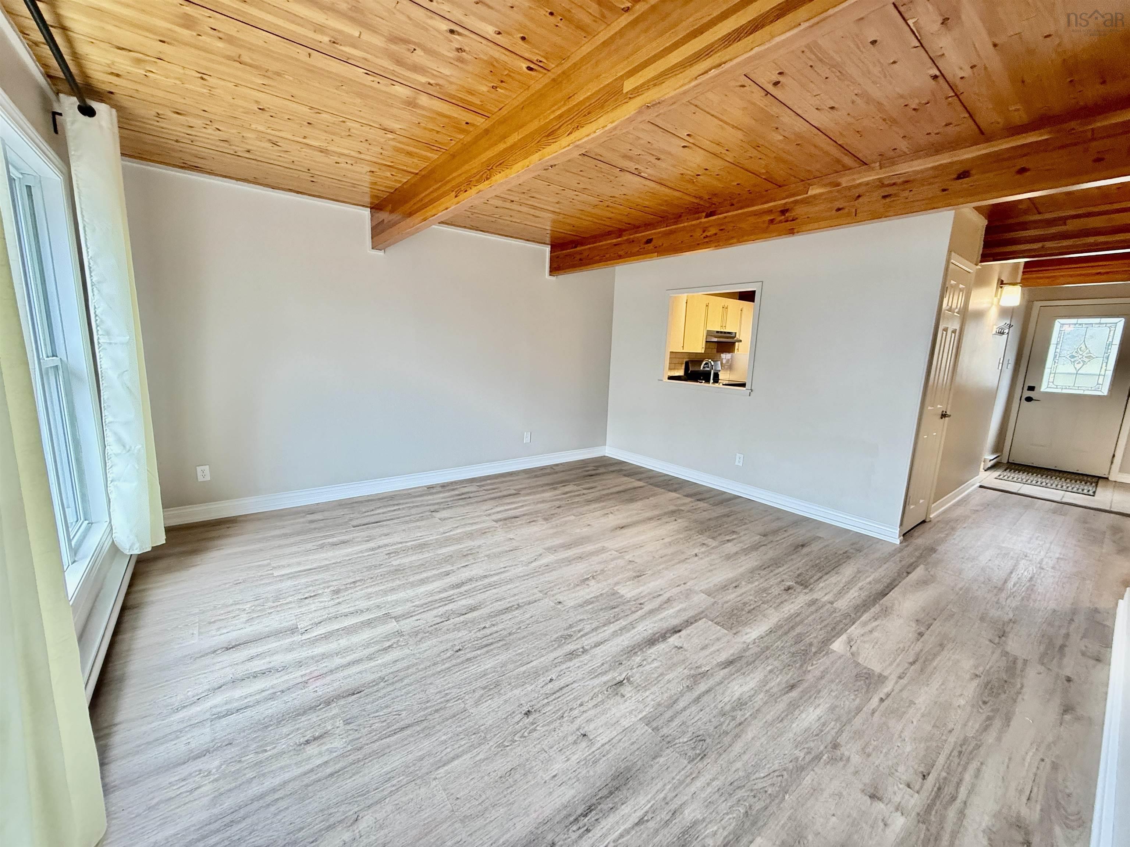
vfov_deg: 85.7
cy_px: 424
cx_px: 565
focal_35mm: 14
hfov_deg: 102.1
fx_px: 457
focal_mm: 2.22
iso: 320
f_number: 2.2
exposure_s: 1/60
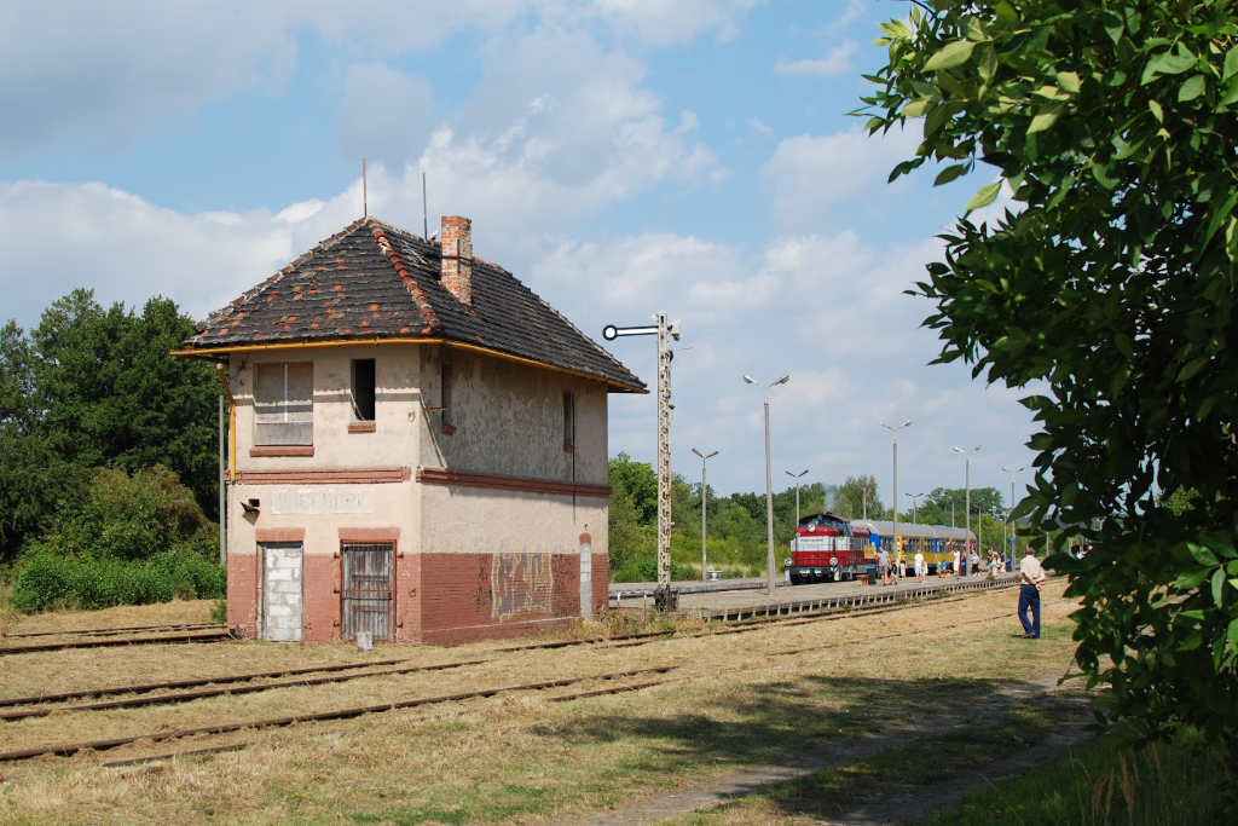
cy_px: 413
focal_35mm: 52
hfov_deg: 37.8
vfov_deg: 25.8
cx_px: 619
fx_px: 1806
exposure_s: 1/1600
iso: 200
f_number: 5
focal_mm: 35
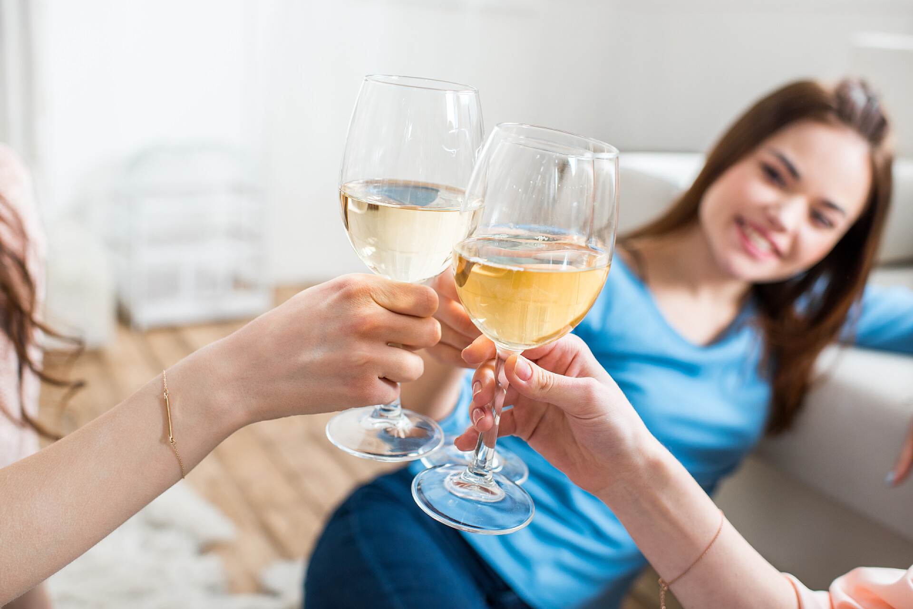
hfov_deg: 54.4
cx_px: 456
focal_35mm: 35
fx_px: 888
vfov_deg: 37.9
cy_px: 304
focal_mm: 35
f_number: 2.8
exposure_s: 1/160
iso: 250
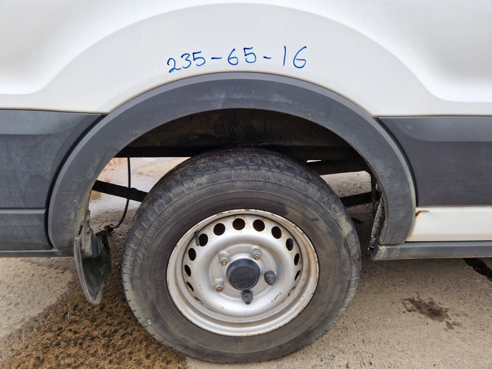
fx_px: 327
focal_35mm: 23
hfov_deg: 73.9
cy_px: 184
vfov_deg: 58.9
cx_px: 246
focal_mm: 5.4
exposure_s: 1/180
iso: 50
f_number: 1.8
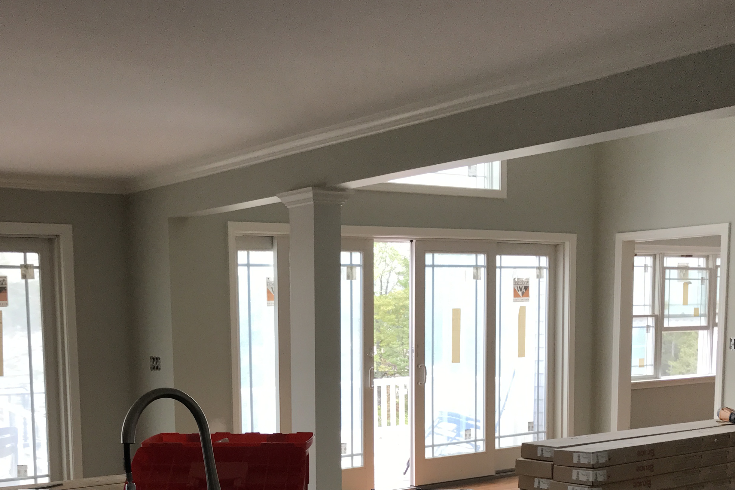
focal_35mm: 48
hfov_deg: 40.6
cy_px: 442
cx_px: 248
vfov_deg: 27.1
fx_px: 980
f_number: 1.8
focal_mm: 3.99
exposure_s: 1/90
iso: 40
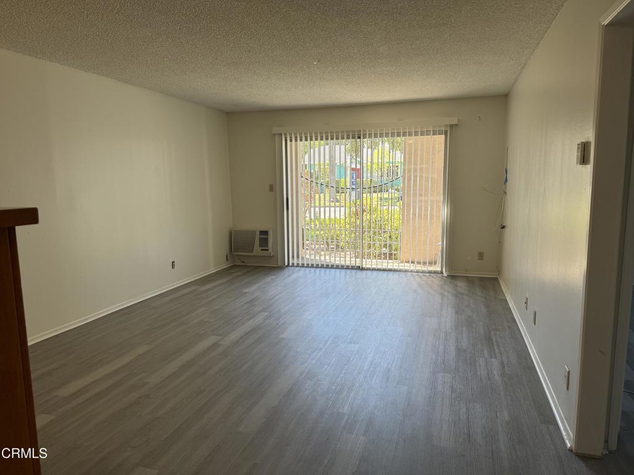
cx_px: 317
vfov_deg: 56.8
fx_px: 440
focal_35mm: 24
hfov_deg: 71.6
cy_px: 238
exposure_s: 1/120
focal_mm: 6.76
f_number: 1.78
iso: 80
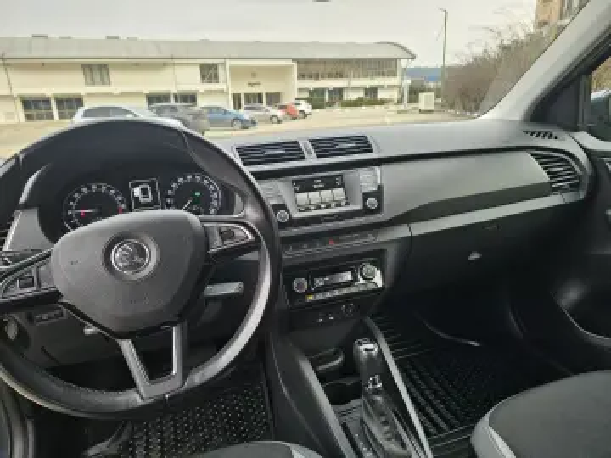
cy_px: 229
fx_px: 406
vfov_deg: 58.9
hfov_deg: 73.9
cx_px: 306
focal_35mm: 23
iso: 64
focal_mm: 6.3
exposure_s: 1/180
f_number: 1.7
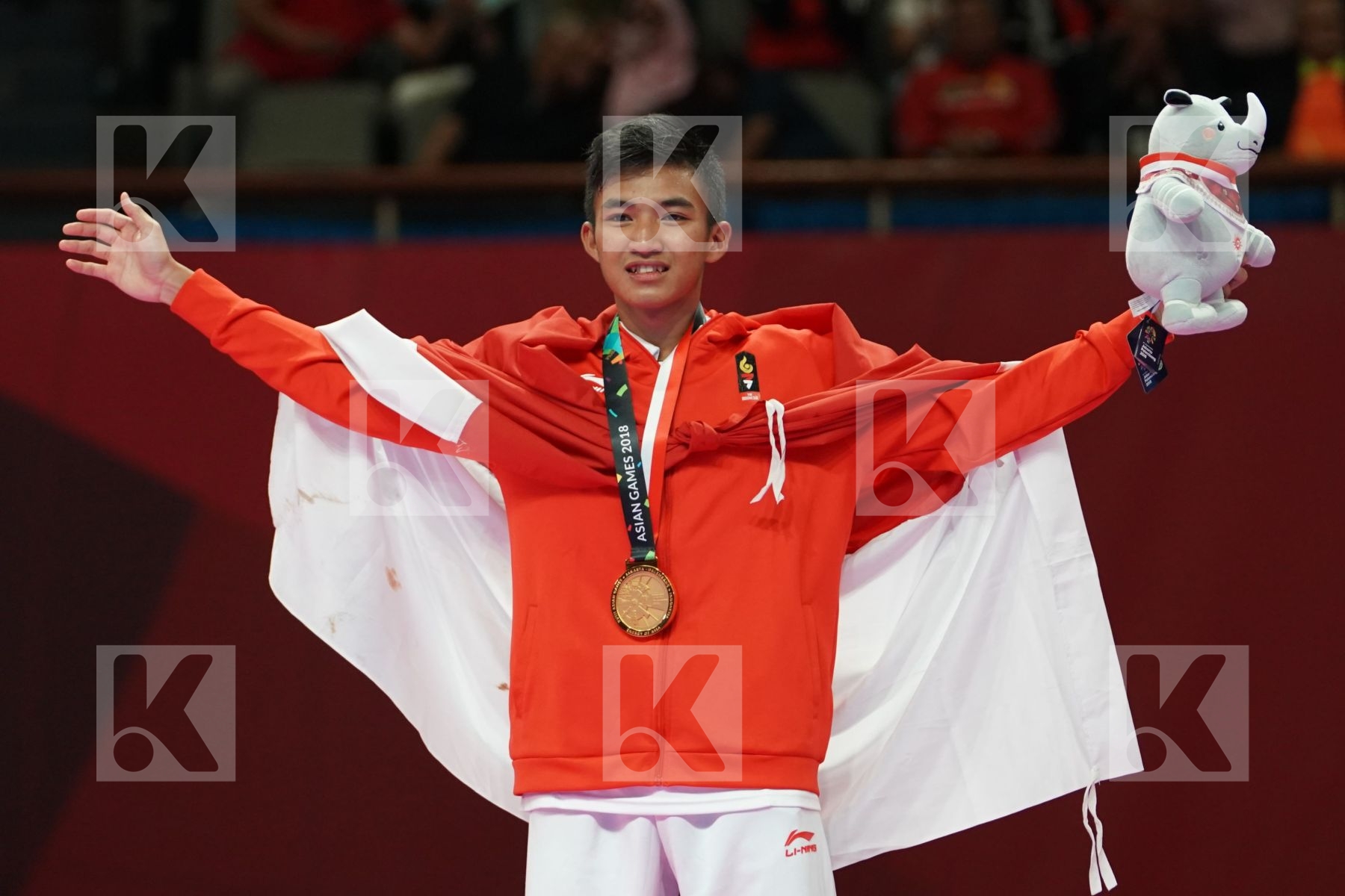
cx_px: 672
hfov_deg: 7.0
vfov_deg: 4.7
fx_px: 10983
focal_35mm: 294
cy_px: 448
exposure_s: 1/500
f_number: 4
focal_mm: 196
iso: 2500
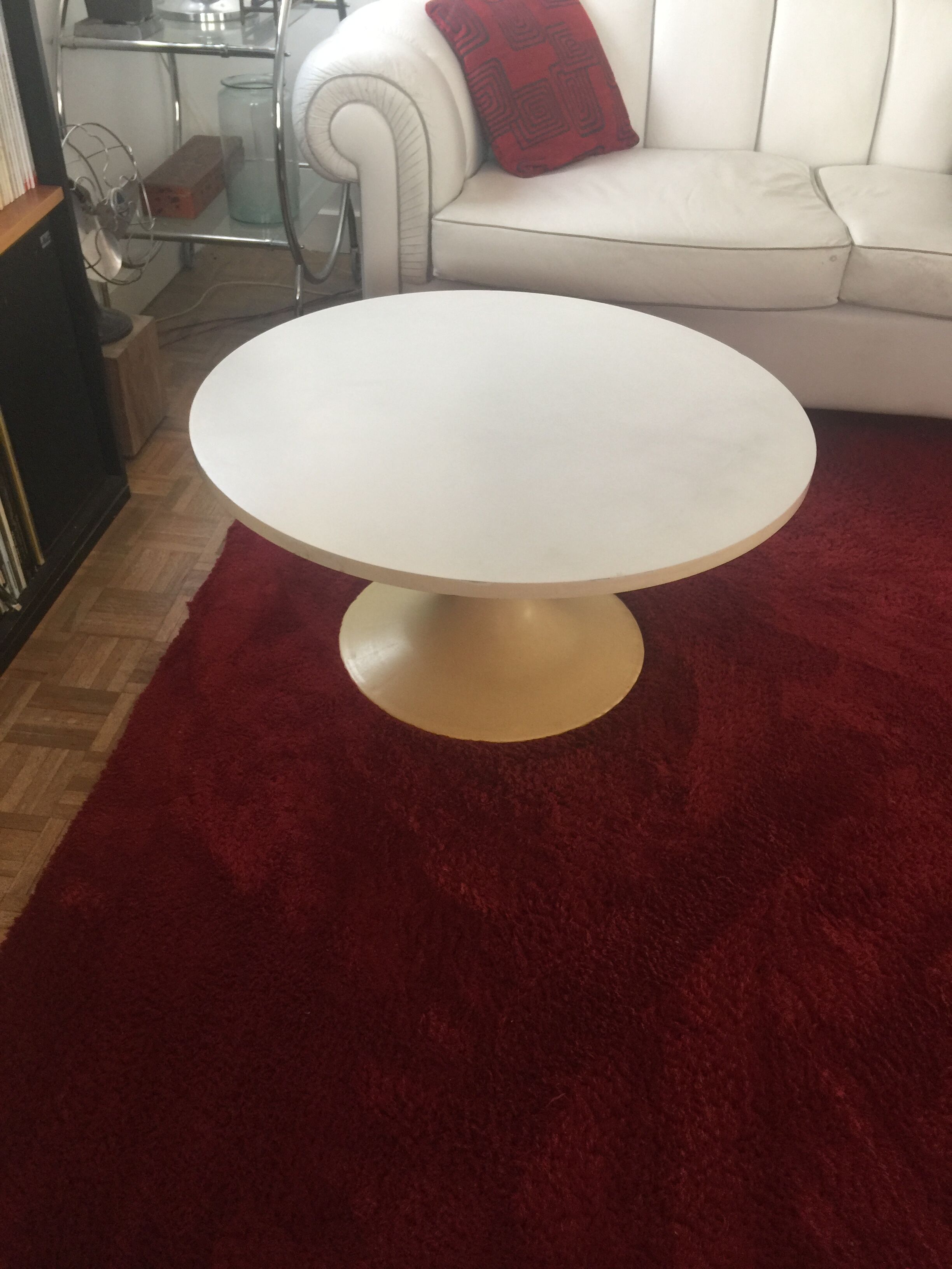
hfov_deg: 48.2
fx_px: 1063
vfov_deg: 61.7
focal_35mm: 29
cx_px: 476
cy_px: 634
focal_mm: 4.15
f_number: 2.2
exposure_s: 1/33
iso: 64
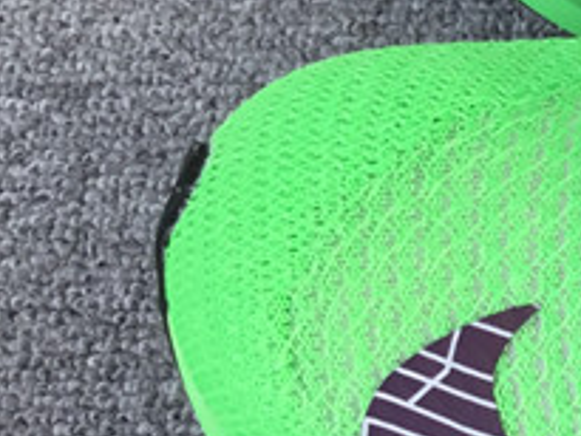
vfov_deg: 10.9
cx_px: 1182
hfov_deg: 12.6
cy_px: 115
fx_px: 2284
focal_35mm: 136
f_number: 2.4
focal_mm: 3.3
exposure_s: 1/103
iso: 25
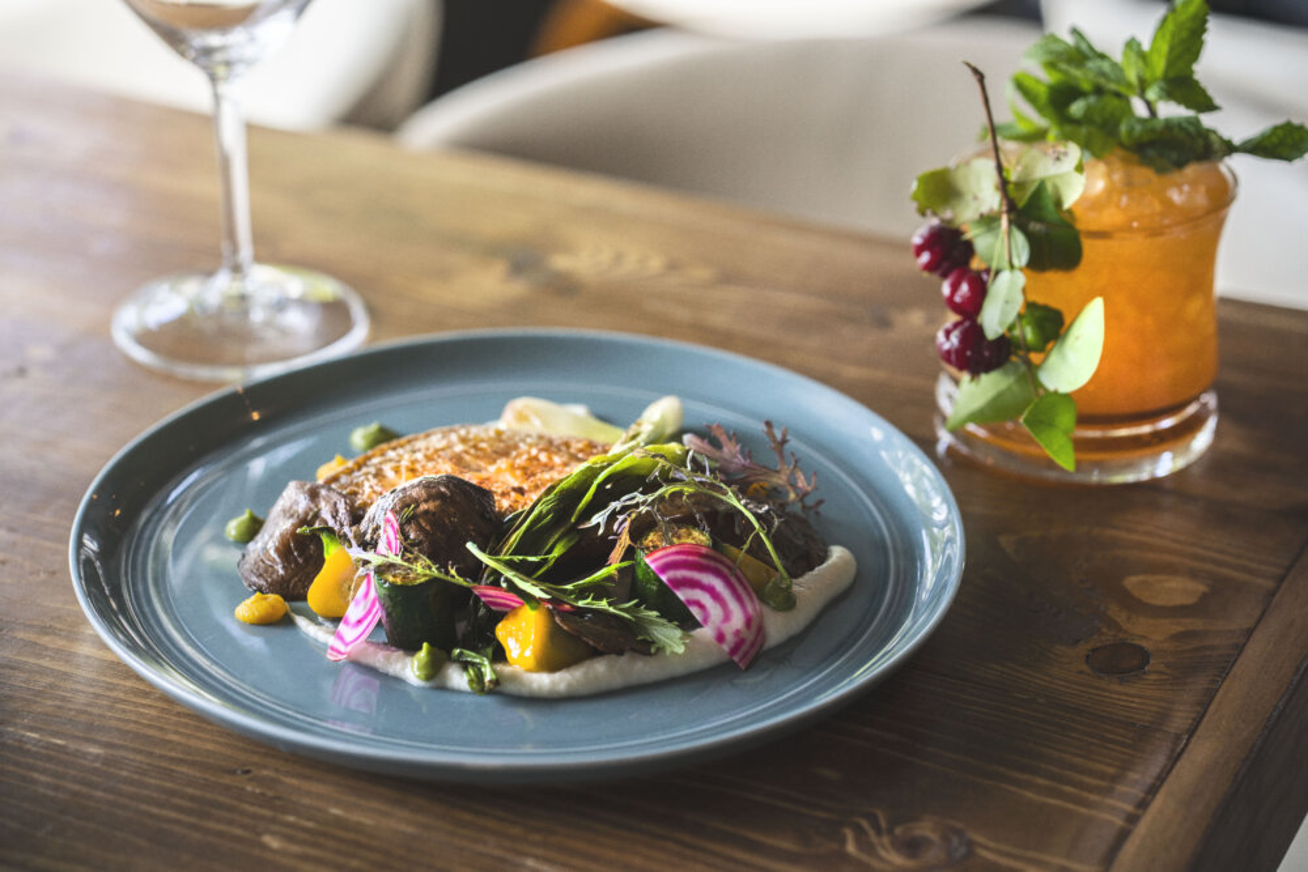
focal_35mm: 85
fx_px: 3089
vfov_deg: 16.1
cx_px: 654
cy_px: 436
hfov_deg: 23.9
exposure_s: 1/80
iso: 320
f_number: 3.5
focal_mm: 85
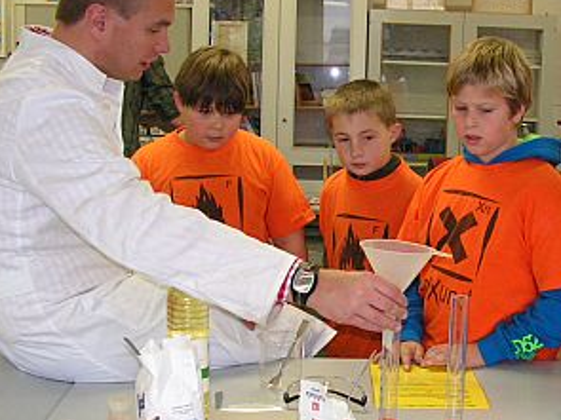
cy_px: 259
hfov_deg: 31.3
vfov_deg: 24.0
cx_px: 399
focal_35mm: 61
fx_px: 988
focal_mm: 6
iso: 200
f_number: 3.2
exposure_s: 1/40
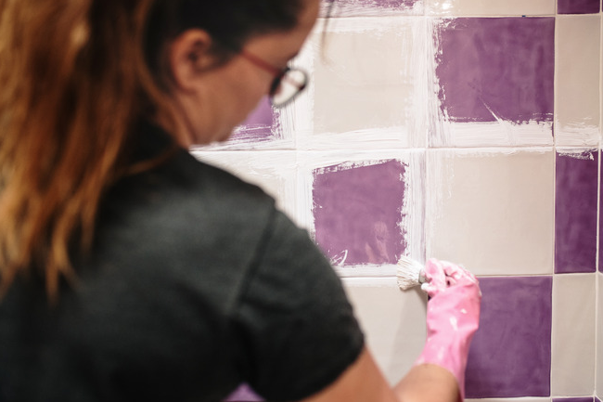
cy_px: 217
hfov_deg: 46.2
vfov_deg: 31.9
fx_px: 703
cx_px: 350
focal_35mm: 42
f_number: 2
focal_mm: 35
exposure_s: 1/640
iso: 800
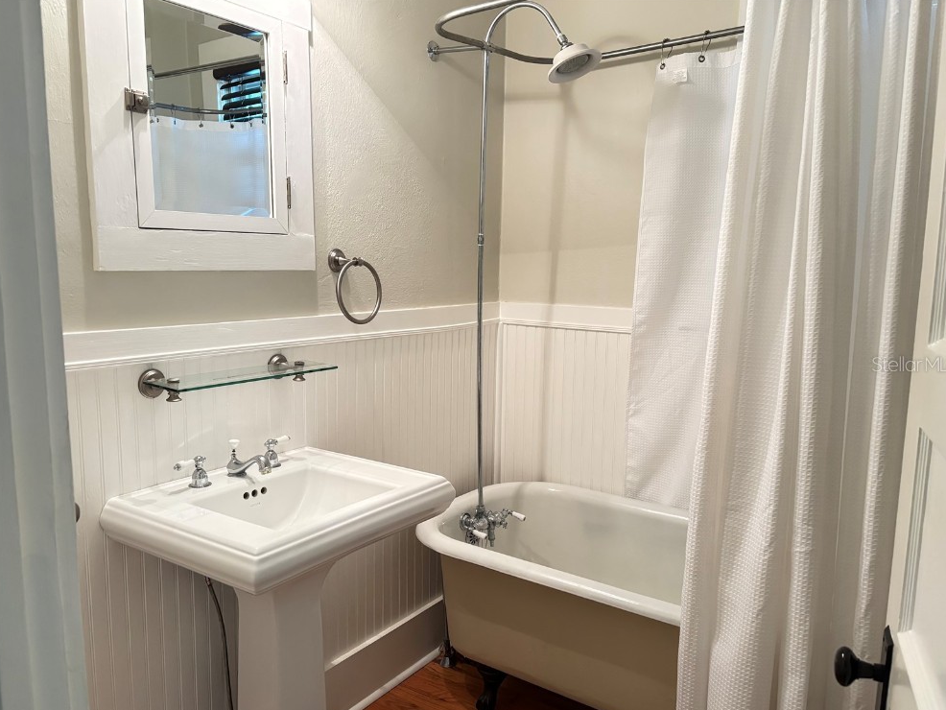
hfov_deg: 65.3
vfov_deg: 51.4
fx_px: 738
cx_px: 471
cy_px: 364
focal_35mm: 27
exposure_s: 1/40
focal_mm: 5.96
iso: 400
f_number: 1.6
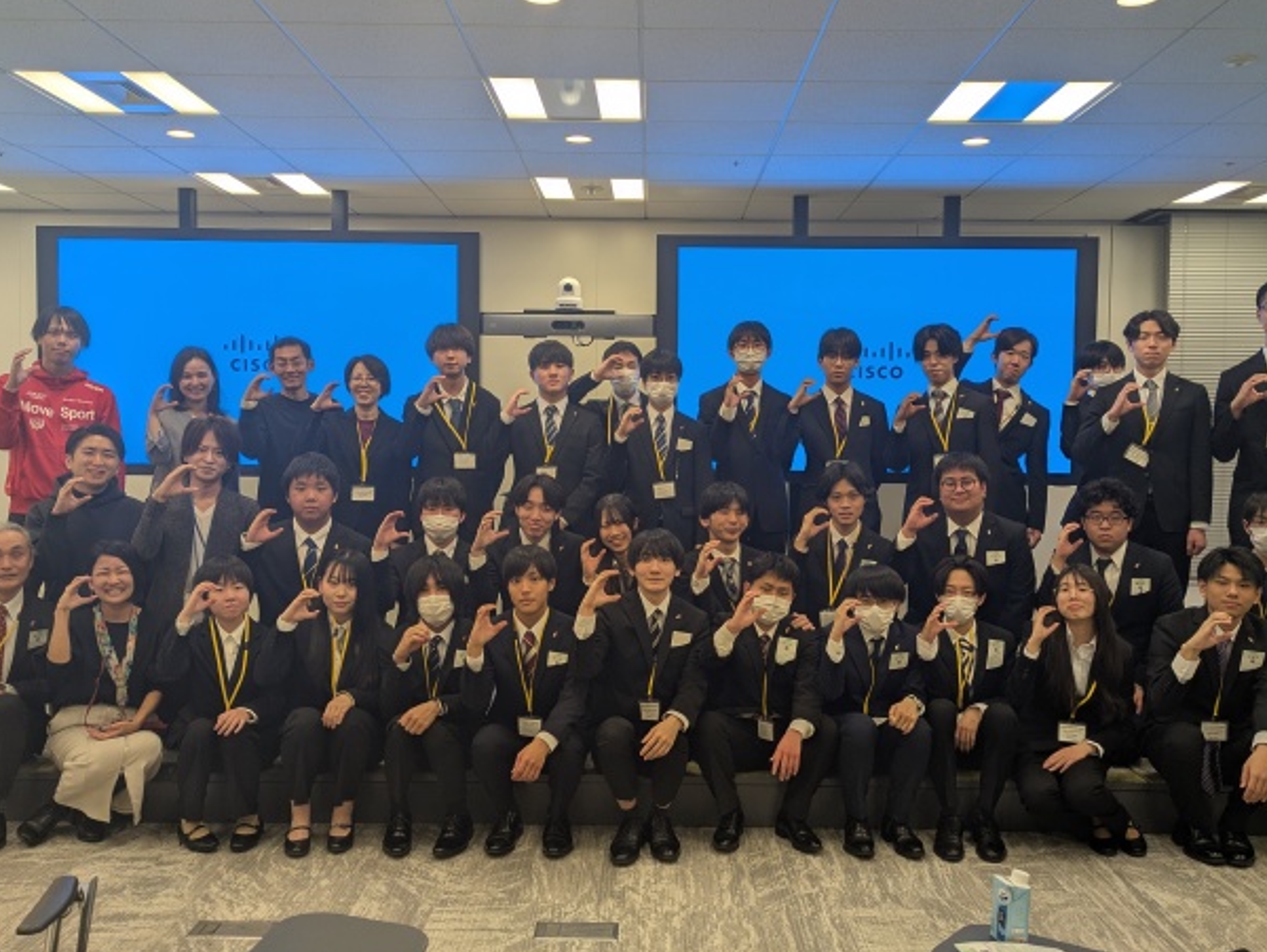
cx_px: 665
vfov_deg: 44.2
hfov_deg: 56.8
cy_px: 478
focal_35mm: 32
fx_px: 1172
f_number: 1.89
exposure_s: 1/100
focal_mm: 5.43
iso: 53
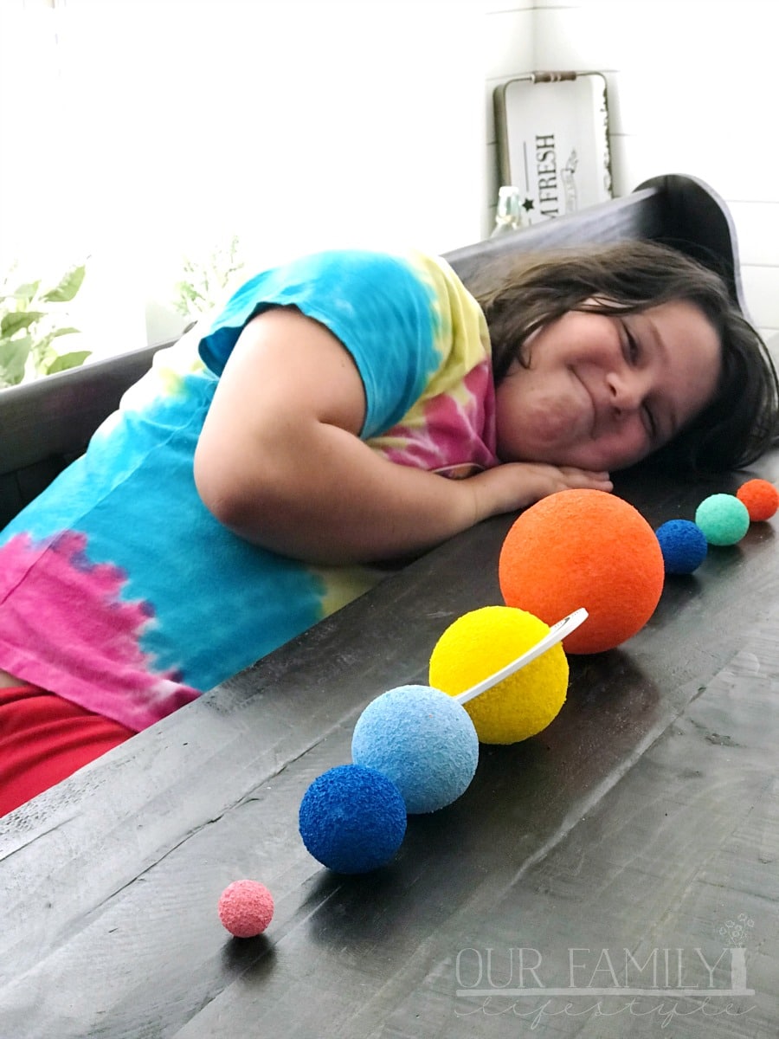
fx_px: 1710
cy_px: 520
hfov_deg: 25.7
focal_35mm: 57
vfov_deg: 33.8
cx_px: 390
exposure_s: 1/60
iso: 500
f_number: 2.8
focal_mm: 6.6
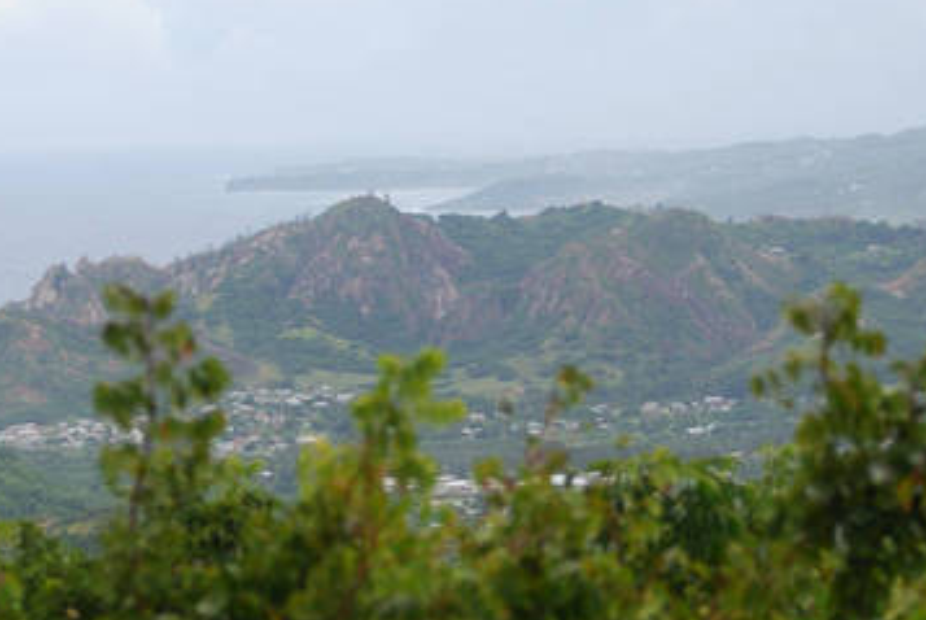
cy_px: 241
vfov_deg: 5.9
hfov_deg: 8.7
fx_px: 6052
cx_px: 311
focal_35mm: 235
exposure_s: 1/320
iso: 100
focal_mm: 80
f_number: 4.5
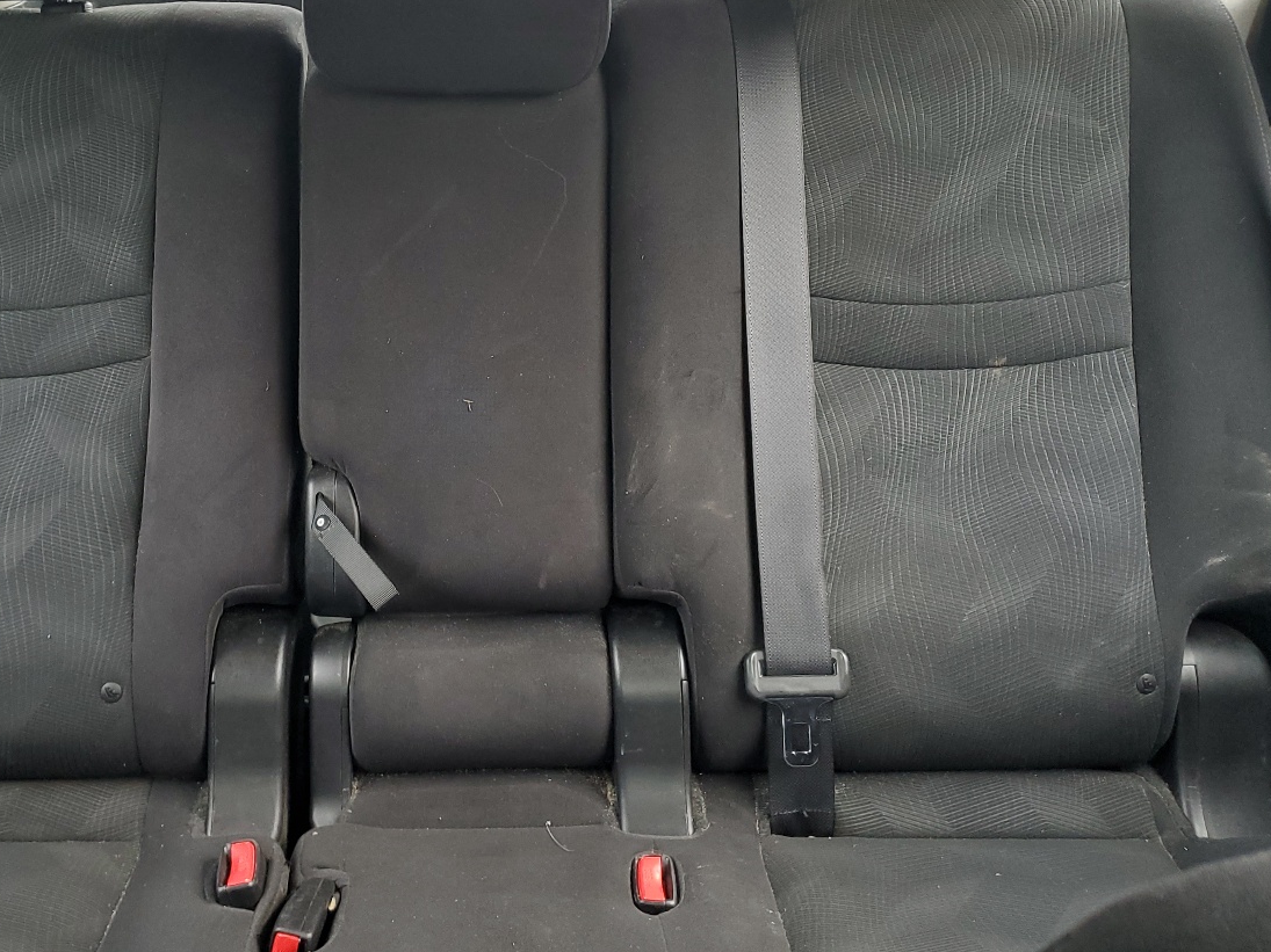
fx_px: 1395
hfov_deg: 48.7
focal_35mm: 38
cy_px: 276
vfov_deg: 37.1
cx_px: 503
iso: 70
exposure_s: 1/120
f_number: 1.5
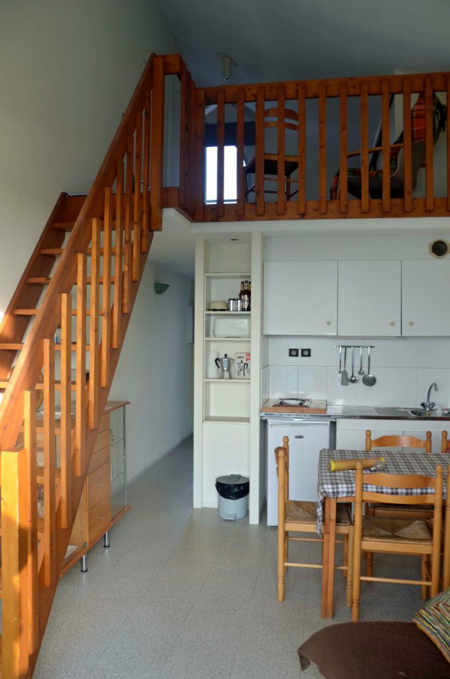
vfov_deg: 67.5
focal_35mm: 27
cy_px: 340
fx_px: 509
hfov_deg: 47.7
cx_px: 225
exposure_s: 1/125
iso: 400
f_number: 4
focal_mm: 18
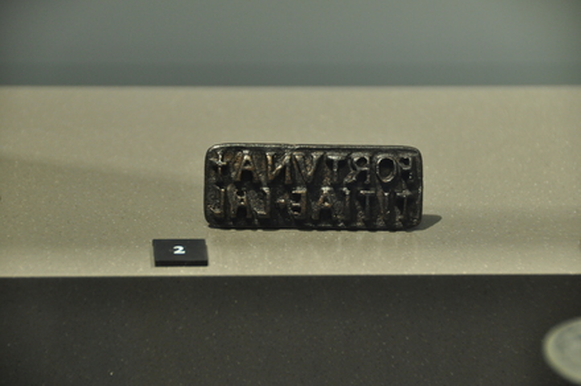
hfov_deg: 9.2
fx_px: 3626
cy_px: 193
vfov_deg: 6.1
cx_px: 290
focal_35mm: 225
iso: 1000
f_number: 5.6
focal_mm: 150
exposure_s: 1/30
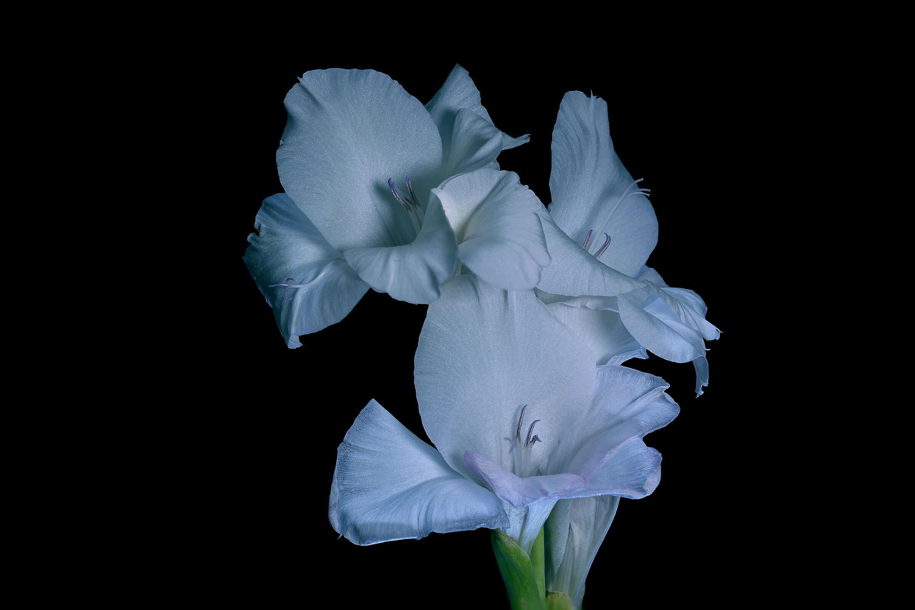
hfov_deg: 19.5
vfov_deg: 13.0
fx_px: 2668
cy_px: 305
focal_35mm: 105
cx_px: 458
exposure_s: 1/160
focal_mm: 105
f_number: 5.6
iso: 200
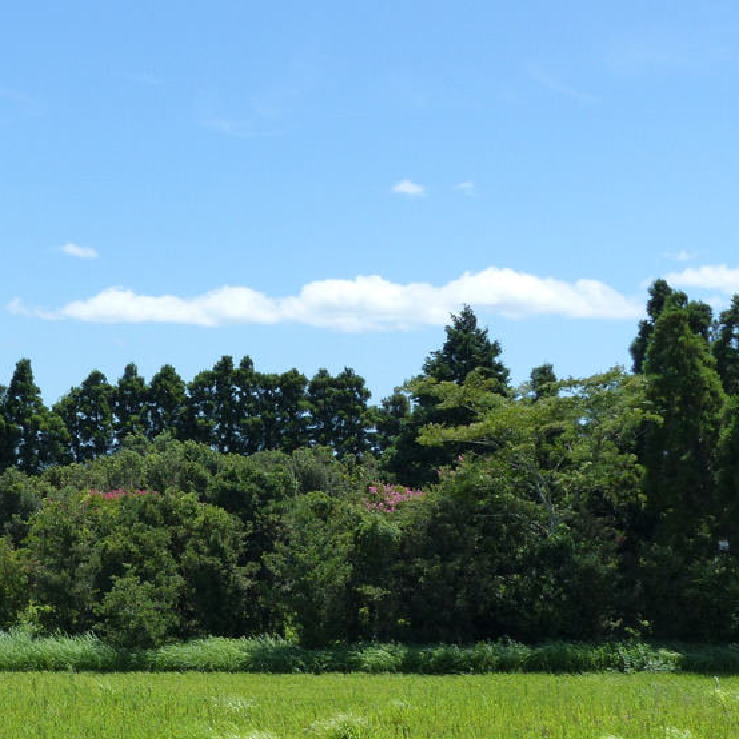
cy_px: 471
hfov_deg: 21.5
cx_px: 187
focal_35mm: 80
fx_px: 1932
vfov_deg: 21.6
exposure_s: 1/640
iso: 160
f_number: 4.5
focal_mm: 8.7
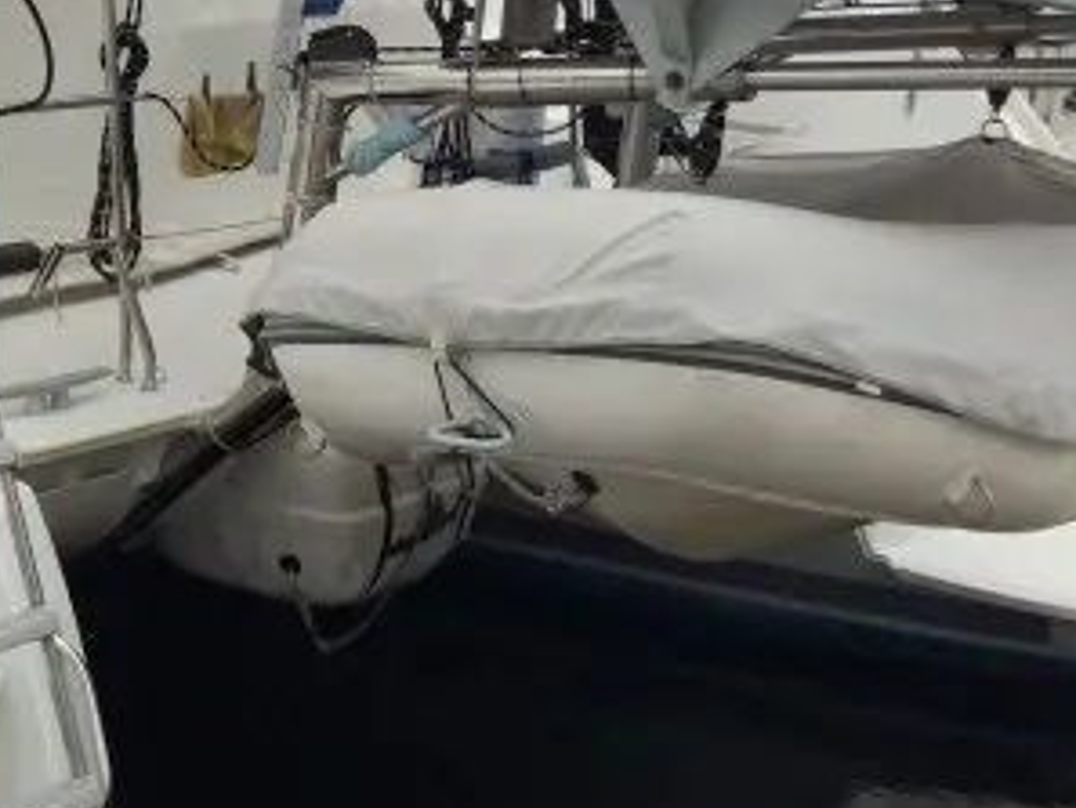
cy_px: -25
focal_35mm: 78
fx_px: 2426
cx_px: -279
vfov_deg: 18.4
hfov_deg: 22.6
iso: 32
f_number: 2.2
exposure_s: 1/1786
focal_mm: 4.15
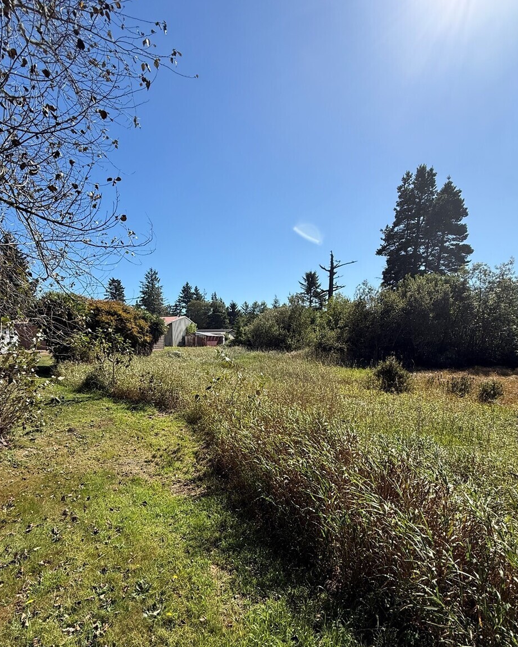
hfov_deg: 76.5
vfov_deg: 88.6
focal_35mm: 17
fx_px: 326
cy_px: 384
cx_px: 223
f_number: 2.2
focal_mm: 2.22
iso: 50
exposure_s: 1/1613
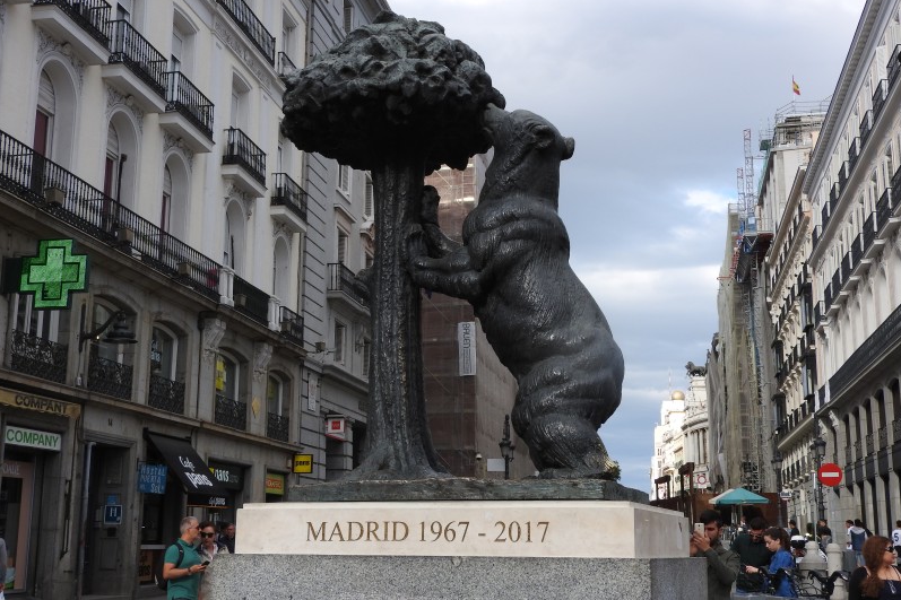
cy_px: 289
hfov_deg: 41.9
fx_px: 1176
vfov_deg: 28.6
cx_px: 451
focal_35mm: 47
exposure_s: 1/500
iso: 100
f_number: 4
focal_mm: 8.1
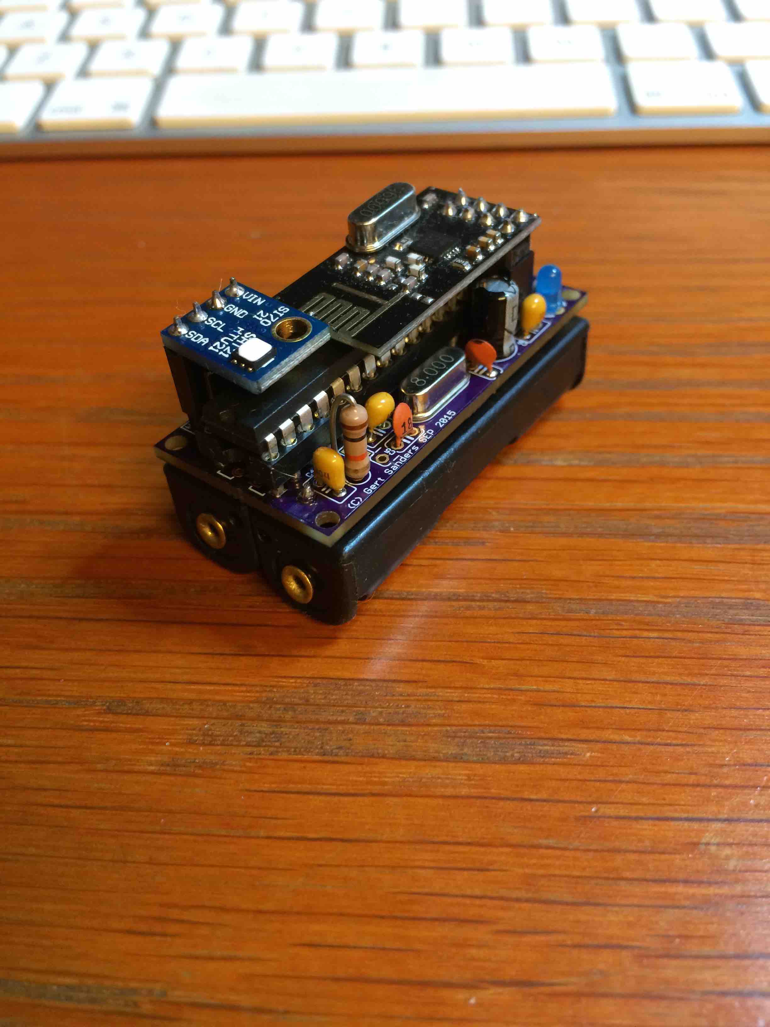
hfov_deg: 48.2
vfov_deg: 61.7
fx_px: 860
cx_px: 385
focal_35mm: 29
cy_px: 514
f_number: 2.2
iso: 160
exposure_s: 1/33
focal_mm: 4.15
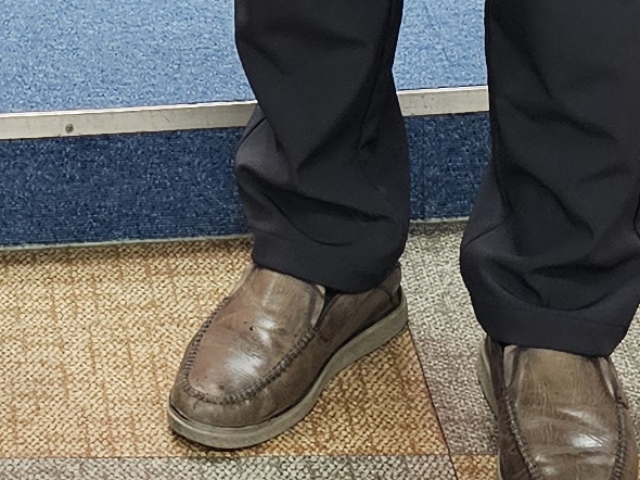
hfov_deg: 12.5
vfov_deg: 8.0
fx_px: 2883
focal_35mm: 156
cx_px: -27
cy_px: -1035
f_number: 1.7
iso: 320
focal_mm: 6.3
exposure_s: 1/120
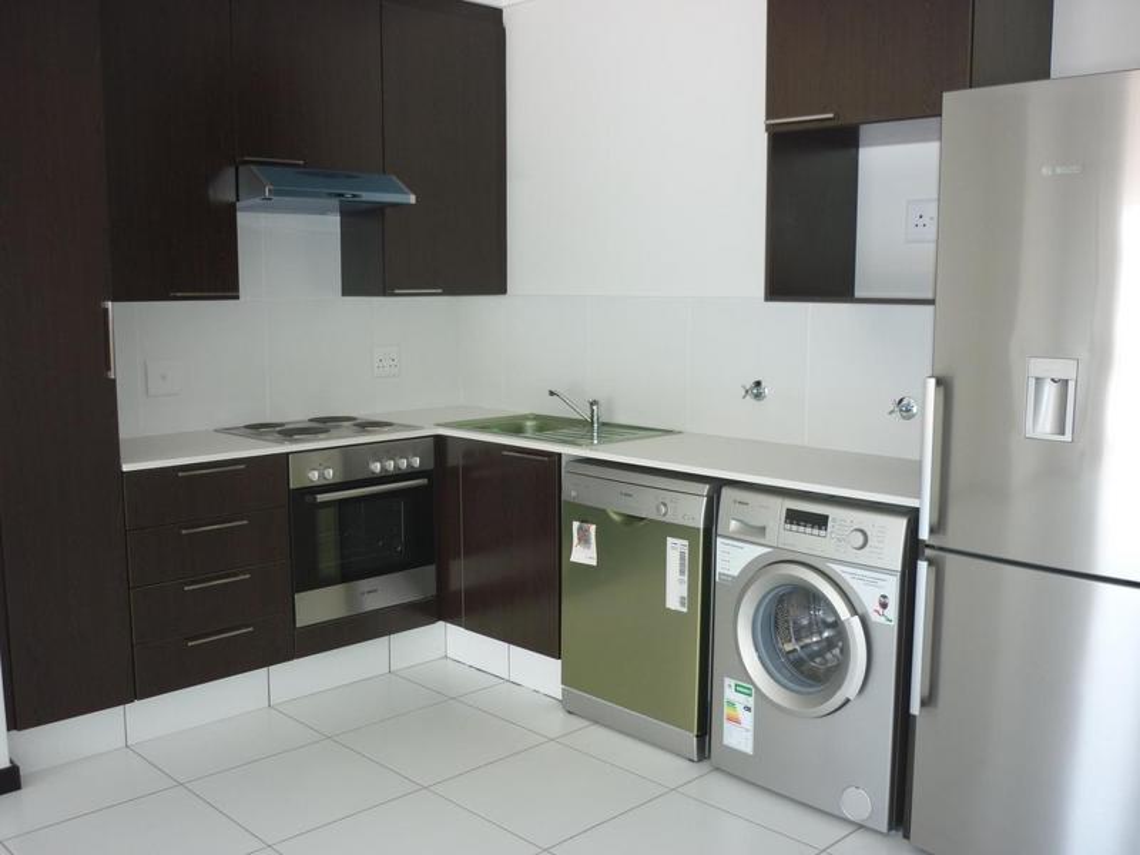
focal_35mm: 33
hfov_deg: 55.4
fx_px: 1087
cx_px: 570
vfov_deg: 42.9
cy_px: 428
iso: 100
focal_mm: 5.5
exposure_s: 1/30
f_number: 2.8
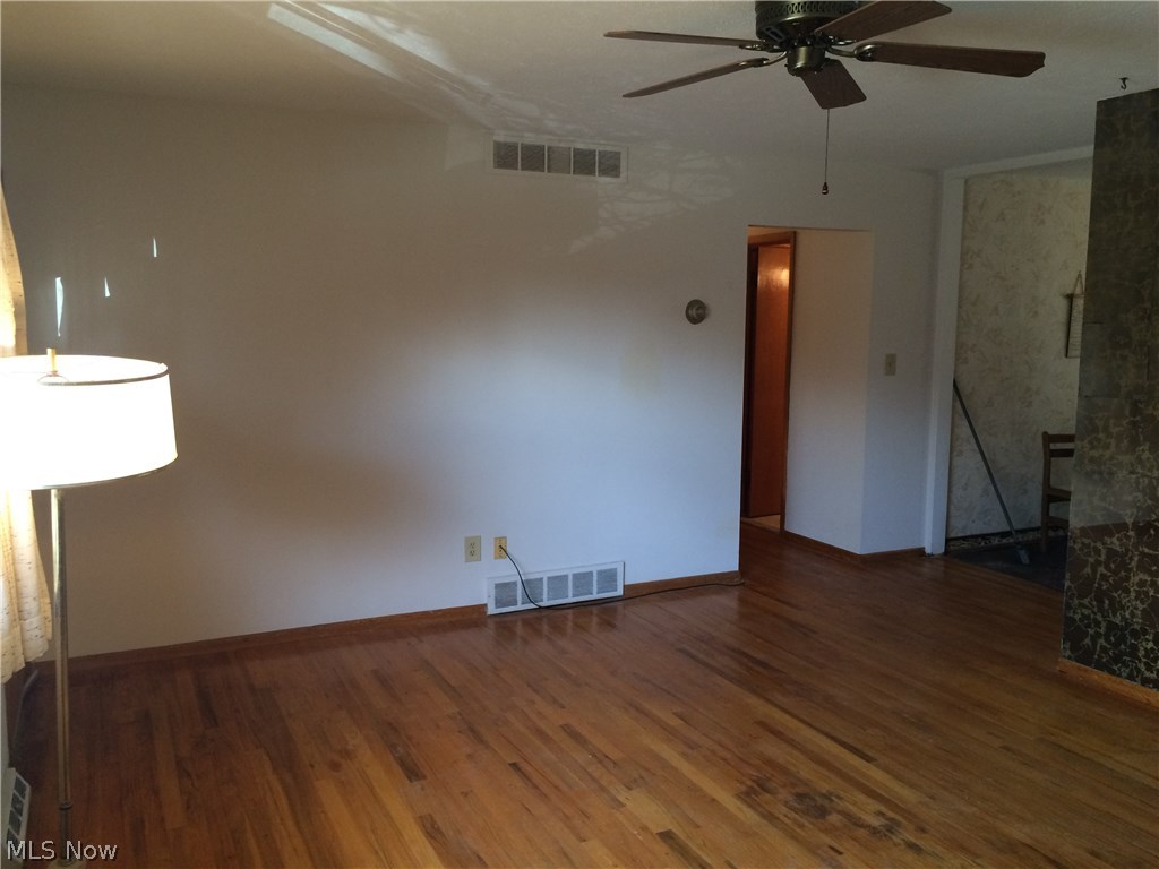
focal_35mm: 29
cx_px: 580
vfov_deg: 48.2
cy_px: 434
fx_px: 971
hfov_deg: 61.7
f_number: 2.2
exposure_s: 1/30
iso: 64
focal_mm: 4.15
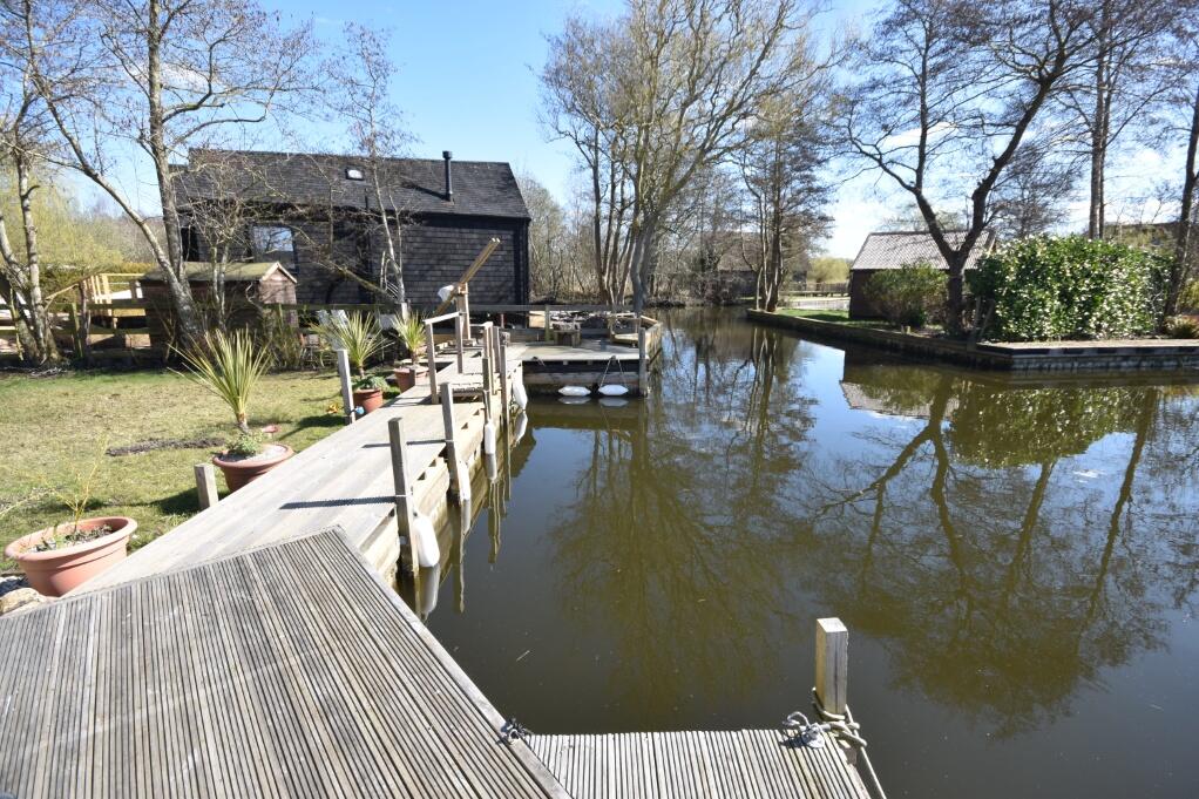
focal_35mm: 15
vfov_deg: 77.3
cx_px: 600
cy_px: 400
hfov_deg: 100.4
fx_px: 499
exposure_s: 1/250
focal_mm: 10
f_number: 8
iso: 280
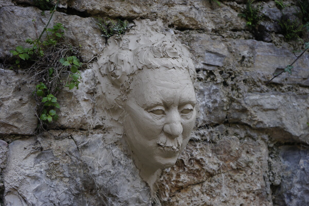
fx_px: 601
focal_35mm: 70
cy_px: 103
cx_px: 154
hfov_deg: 28.8
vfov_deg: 19.5
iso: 1000
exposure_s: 1/100
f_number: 5.6
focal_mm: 70
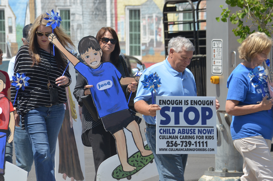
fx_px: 2724
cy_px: 90
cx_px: 136
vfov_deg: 3.8
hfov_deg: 5.7
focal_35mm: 360
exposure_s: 1/1000
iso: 1250
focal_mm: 240
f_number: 14
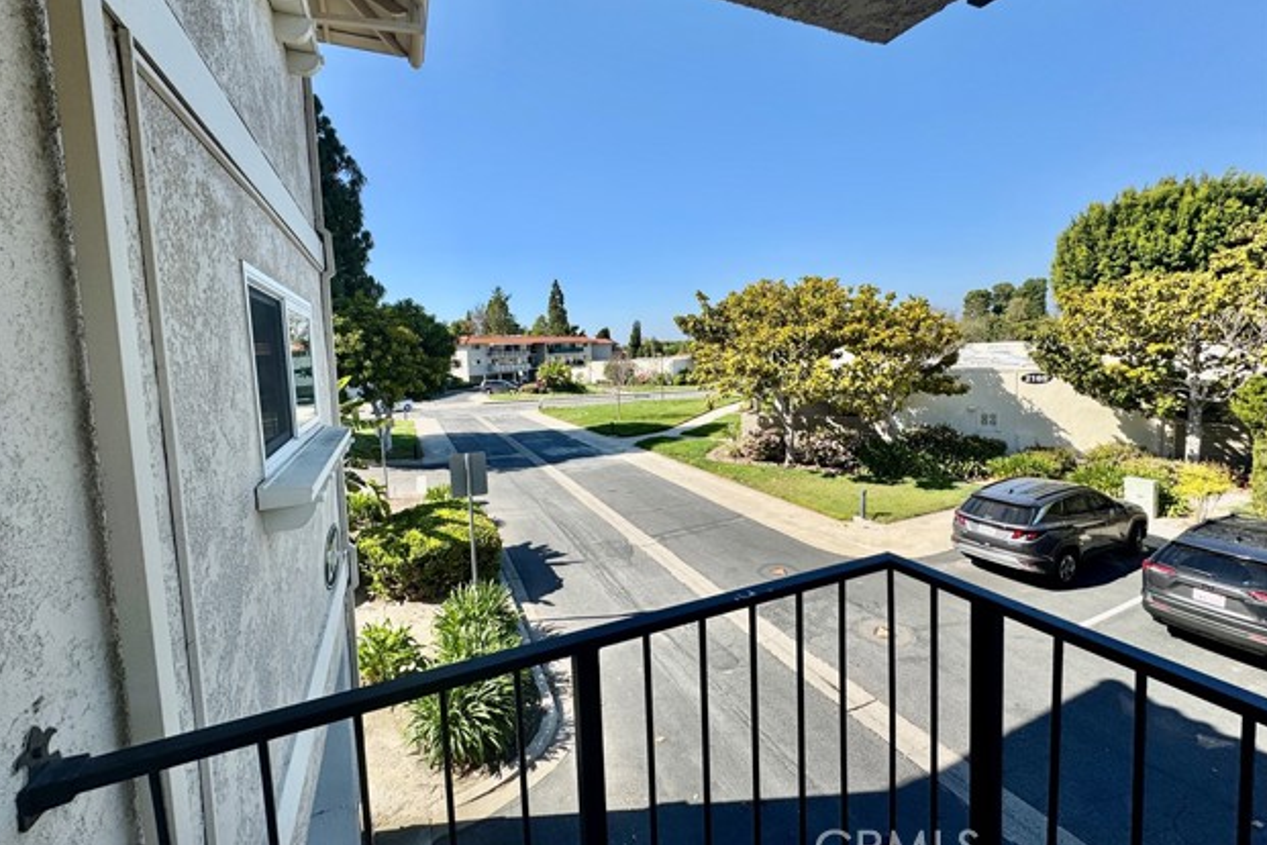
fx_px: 528
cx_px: 620
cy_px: 388
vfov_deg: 77.2
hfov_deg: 100.4
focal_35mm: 15
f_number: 2.2
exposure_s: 1/1789
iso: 50
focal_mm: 2.22
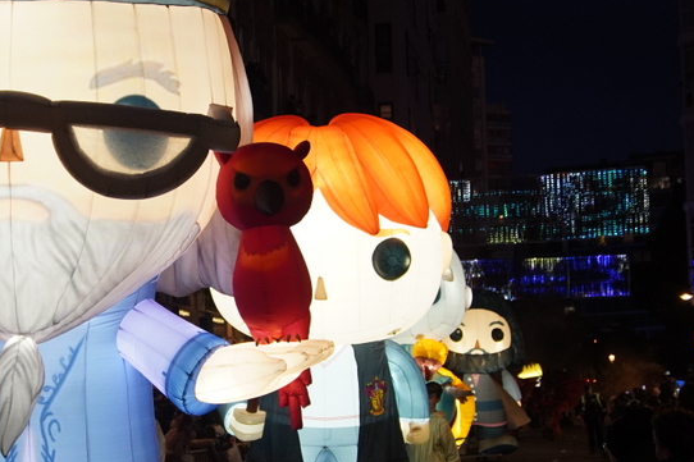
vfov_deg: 14.7
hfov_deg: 21.7
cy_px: 302
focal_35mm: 93
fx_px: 1792
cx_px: 143
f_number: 2.8
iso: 800
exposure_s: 1/160
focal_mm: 28
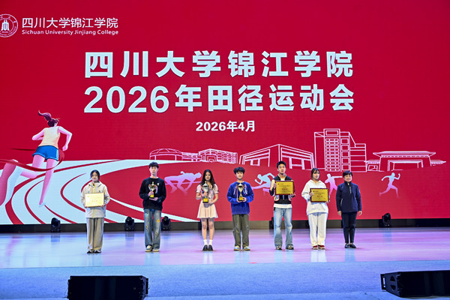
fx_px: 500
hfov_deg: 48.5
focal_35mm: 40
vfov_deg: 33.4
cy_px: 150
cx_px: 225
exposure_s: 1/100
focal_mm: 40
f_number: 5
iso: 800
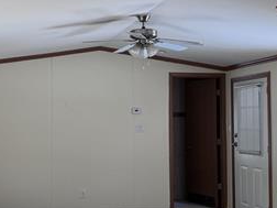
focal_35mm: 61
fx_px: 488
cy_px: 97
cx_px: 65
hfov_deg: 31.1
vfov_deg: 24.0
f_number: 1.78
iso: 80
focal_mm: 6.76
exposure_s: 1/191
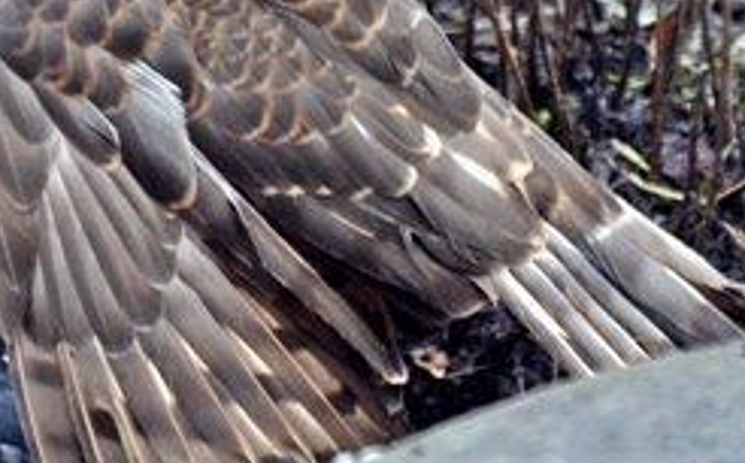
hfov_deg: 2.6
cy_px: -80
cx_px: 188
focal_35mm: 797
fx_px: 16160
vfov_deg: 1.6
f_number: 5
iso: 1250
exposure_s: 1/125
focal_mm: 200
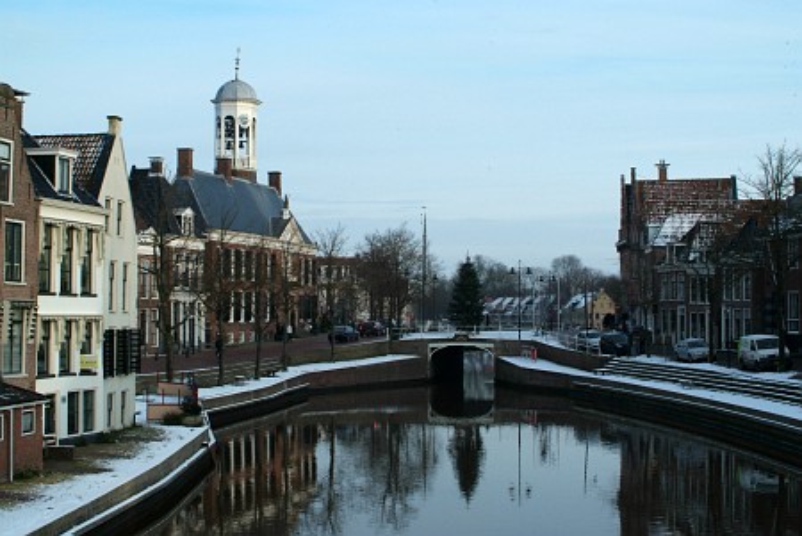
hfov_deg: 33.4
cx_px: 401
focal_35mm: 60
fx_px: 1338
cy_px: 268
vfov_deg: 22.7
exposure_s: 1/125
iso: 400
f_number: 16
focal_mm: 40
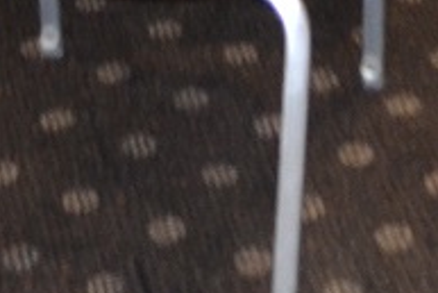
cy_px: -700
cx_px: 460
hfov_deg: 10.5
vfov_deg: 6.3
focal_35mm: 193
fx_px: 2350
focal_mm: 18
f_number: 3.5
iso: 1600
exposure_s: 1/60
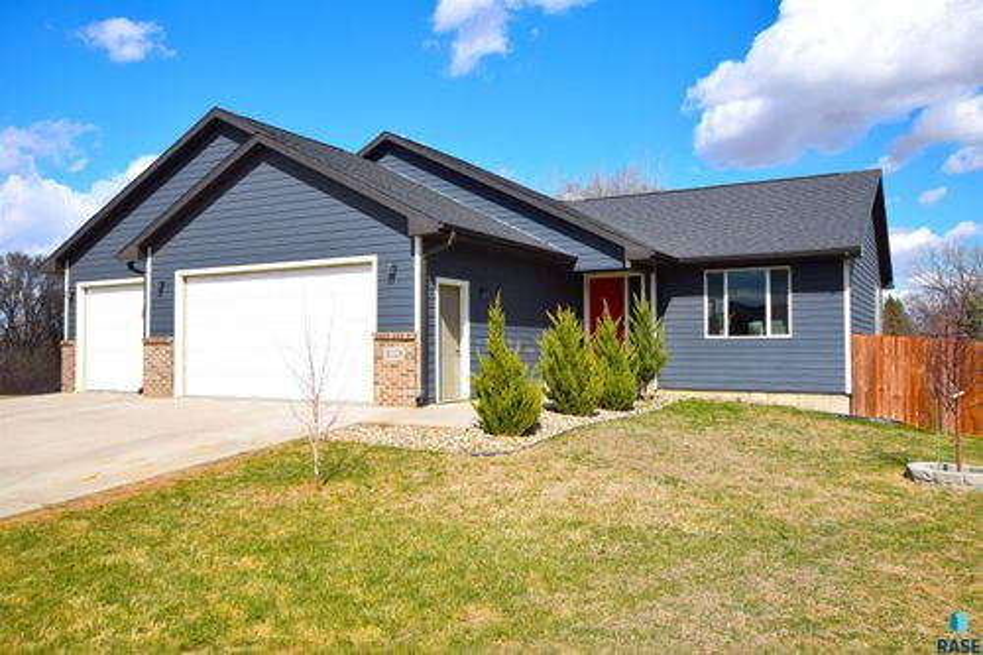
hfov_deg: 61.9
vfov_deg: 43.6
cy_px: 328
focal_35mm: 30
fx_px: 819
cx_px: 492
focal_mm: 20
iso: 200
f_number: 8
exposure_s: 1/800
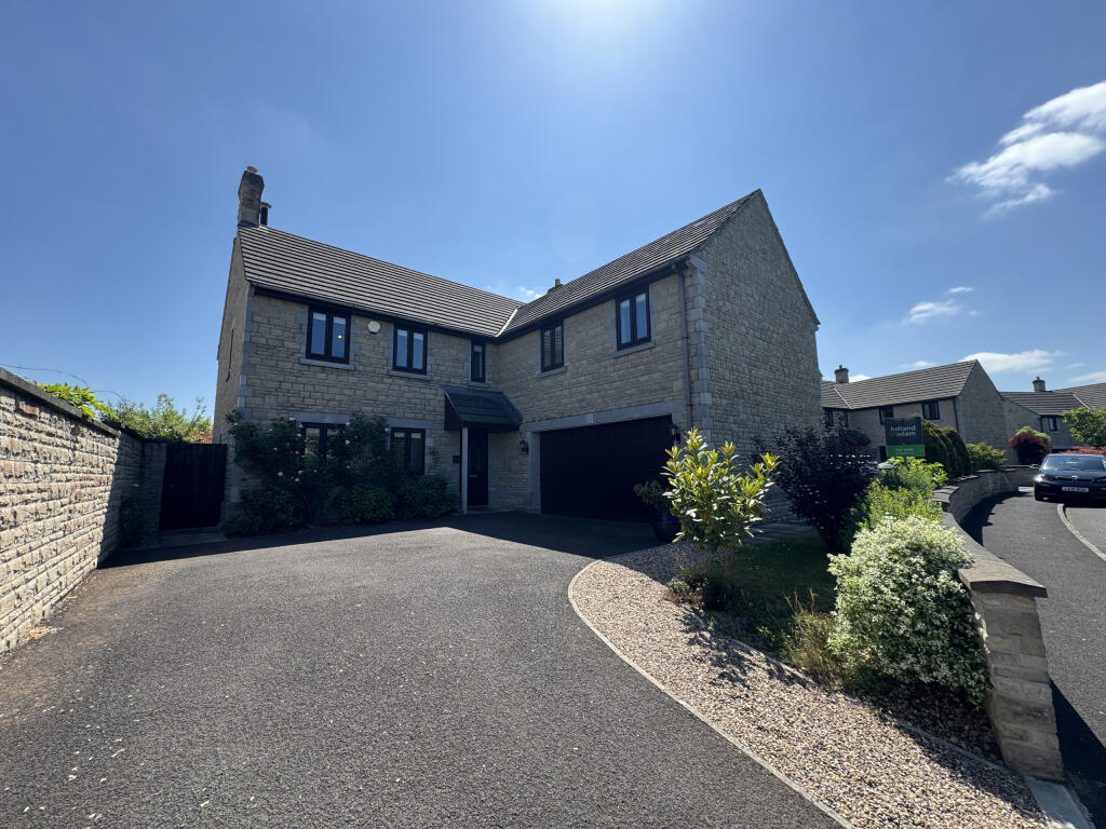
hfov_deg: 102.1
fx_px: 447
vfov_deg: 85.7
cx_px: 553
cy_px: 414
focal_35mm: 14
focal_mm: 2.22
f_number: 2.2
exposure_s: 1/787
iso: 50
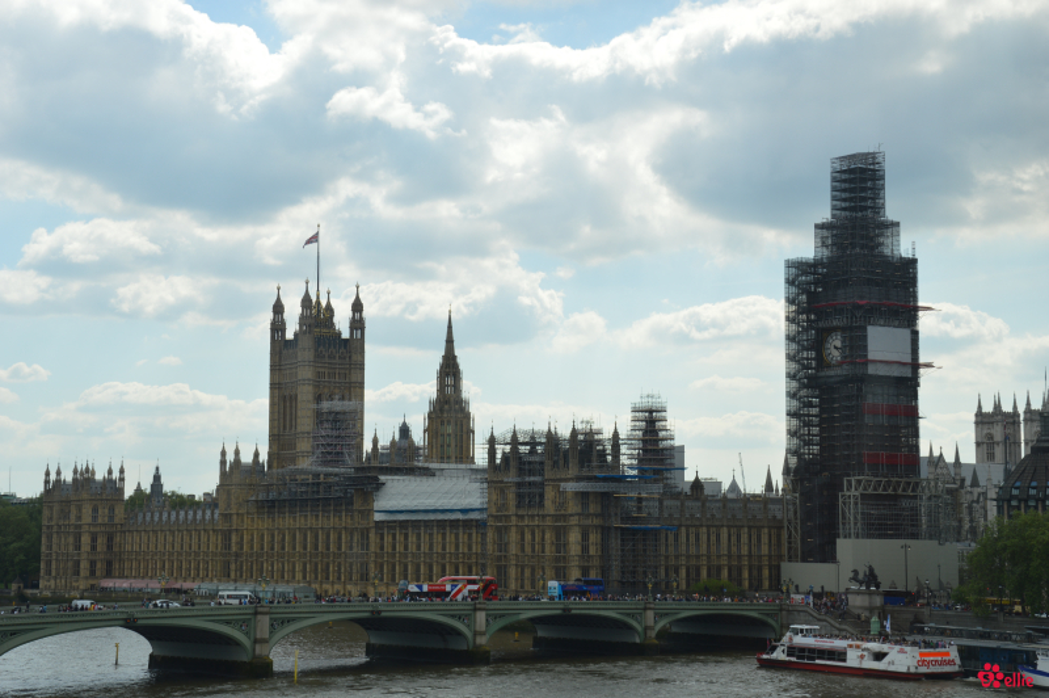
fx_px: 1965
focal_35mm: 68
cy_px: 349
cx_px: 524
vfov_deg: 20.1
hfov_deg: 29.9
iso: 100
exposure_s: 1/250
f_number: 8
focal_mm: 45
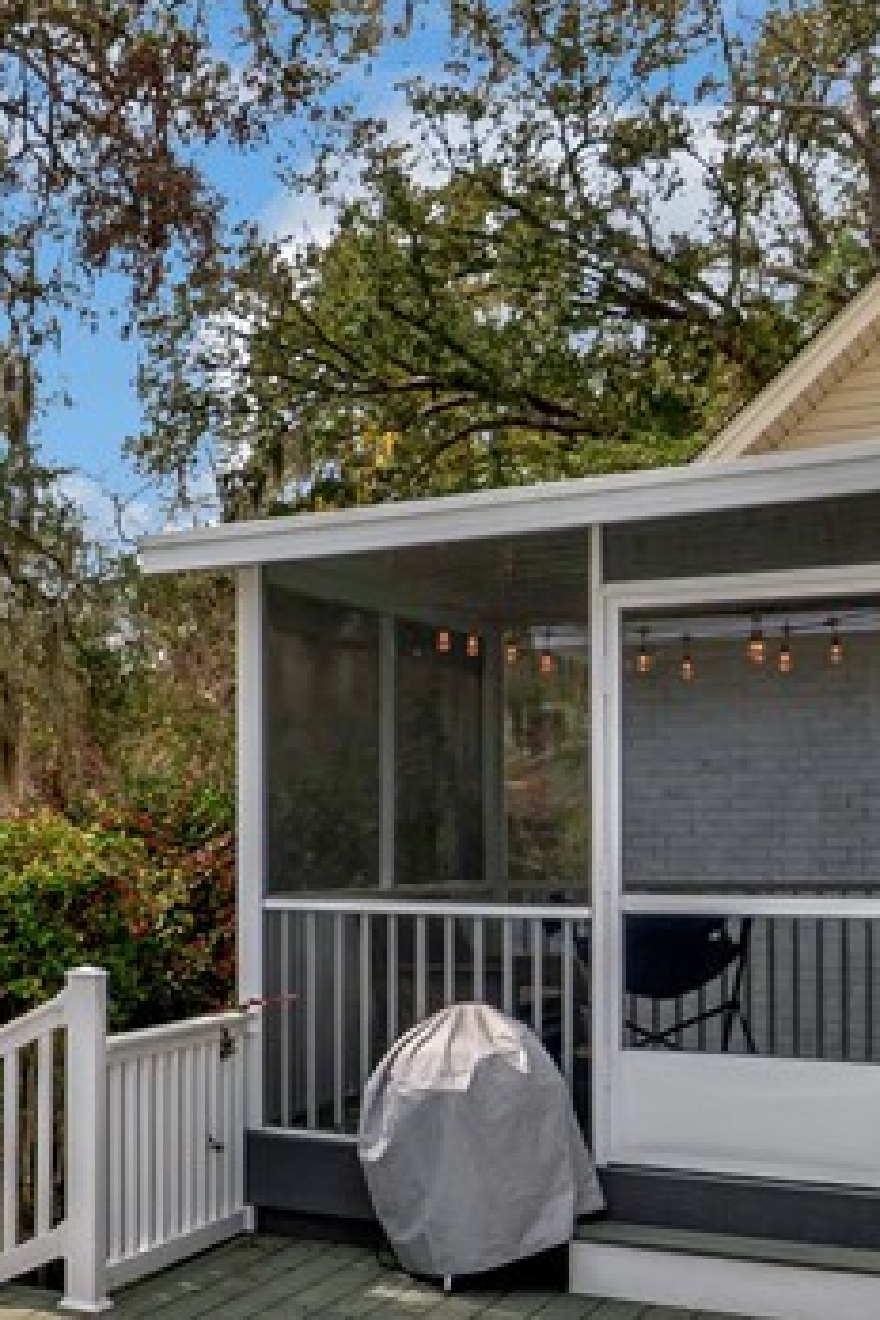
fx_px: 1890
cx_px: -516
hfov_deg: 21.2
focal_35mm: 52
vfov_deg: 38.3
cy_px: 816
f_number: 7.1
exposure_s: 1/125
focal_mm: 11
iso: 100
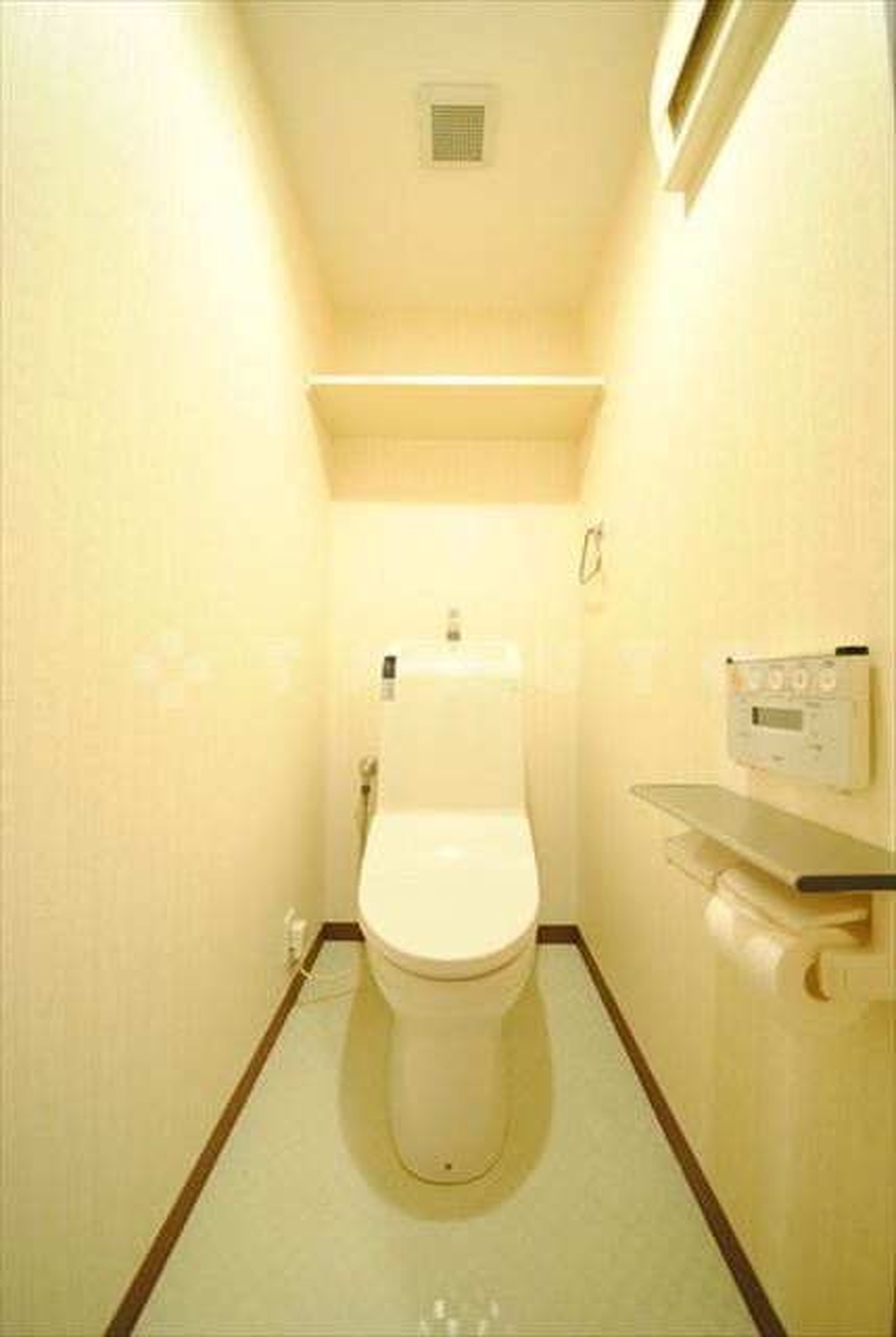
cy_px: 668
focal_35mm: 12
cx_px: 448
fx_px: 446
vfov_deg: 112.5
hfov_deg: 90.2
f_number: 4.5
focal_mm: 8
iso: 800
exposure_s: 1/10
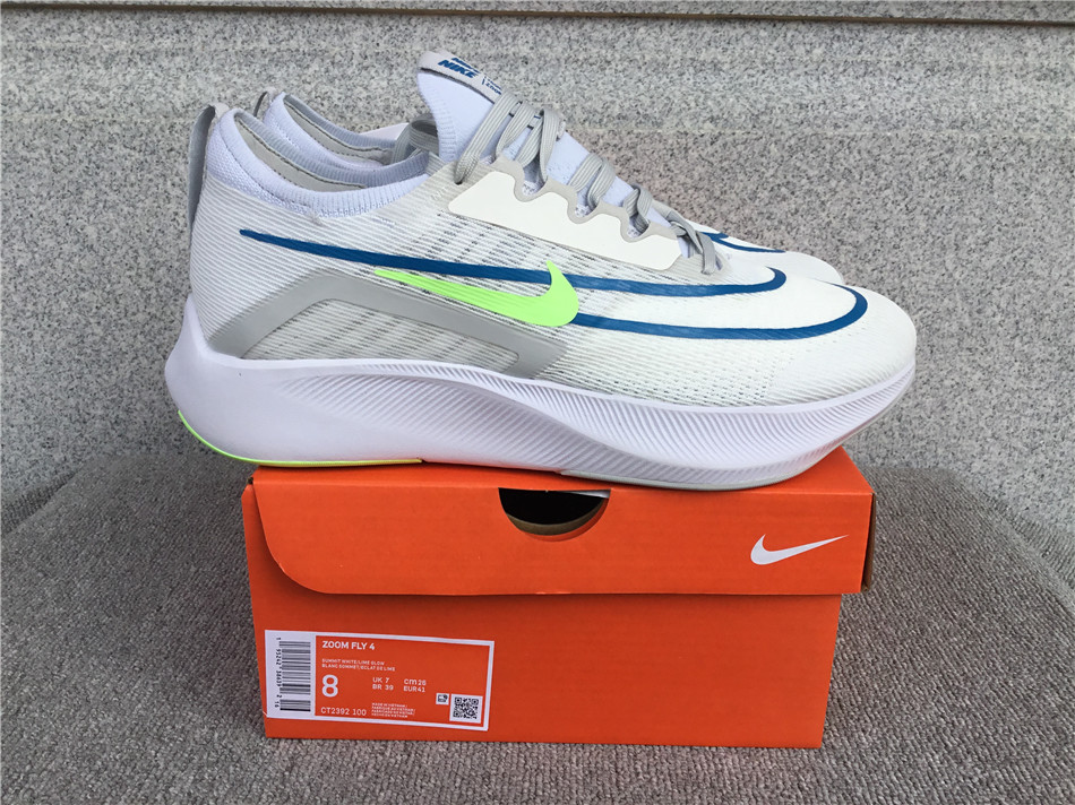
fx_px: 962
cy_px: 402
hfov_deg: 58.4
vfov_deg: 45.4
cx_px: 538
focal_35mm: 31
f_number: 2.4
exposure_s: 1/858
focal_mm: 3.3
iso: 25
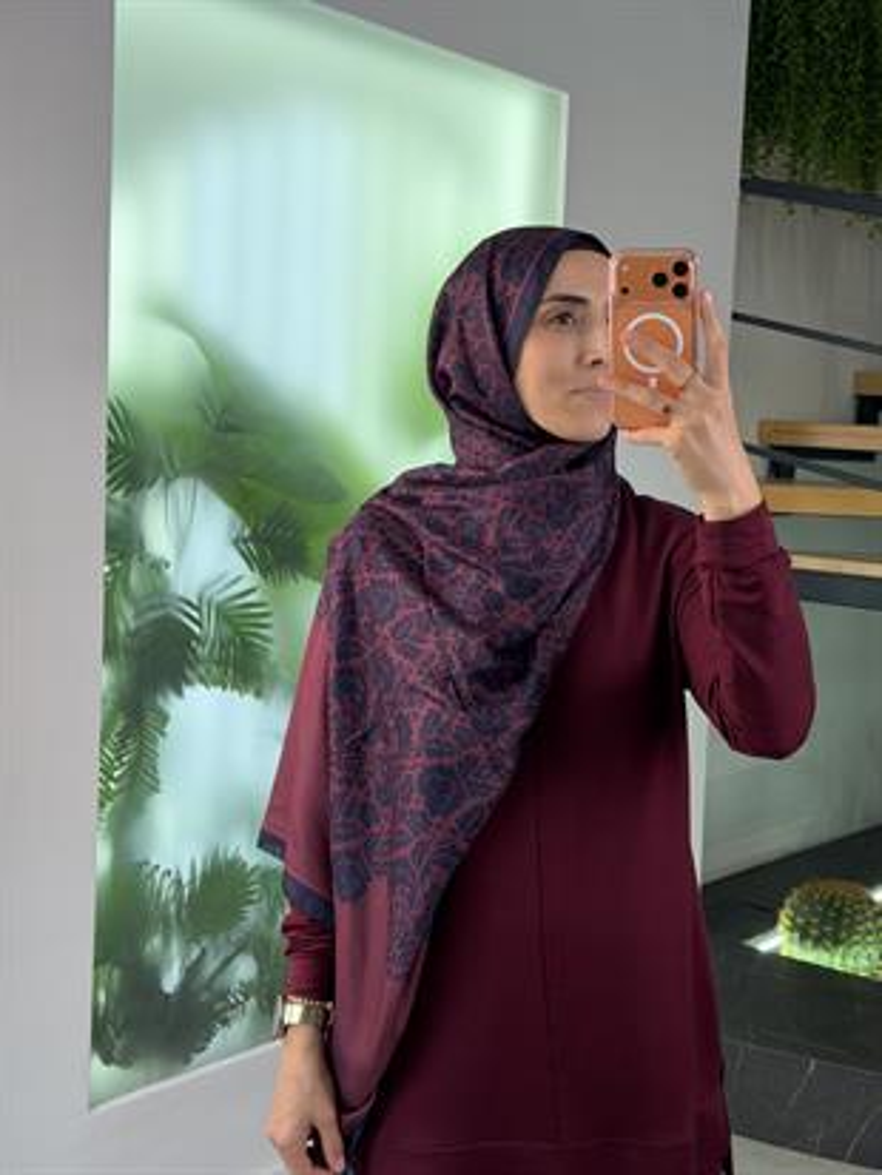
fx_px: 1630
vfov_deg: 39.6
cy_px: 588
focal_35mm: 48
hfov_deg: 30.3
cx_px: 441
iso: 50
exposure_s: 1/191
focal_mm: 6.76
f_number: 1.78
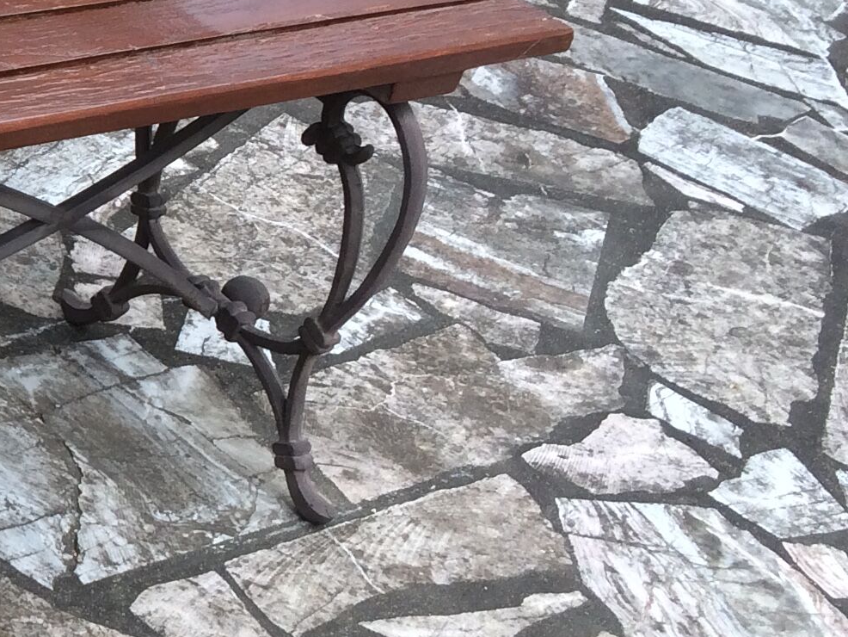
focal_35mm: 96
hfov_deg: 17.7
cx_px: -528
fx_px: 2352
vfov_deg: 15.3
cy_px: 90
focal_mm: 4.15
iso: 32
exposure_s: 1/103
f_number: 2.2
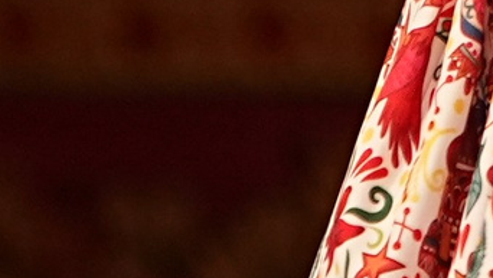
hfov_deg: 0.9
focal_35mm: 2349
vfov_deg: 0.5
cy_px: -611
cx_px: 786
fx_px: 30731
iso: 1250
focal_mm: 200
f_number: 2.8
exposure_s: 1/320
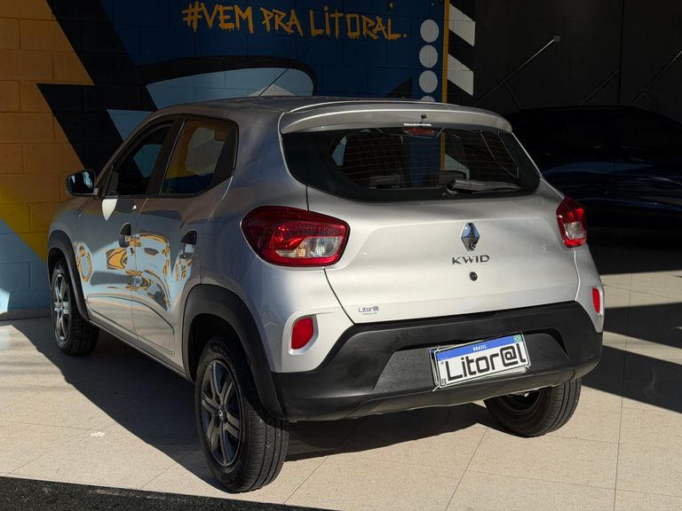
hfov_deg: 39.7
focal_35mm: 48
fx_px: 946
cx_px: 341
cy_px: 256
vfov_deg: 30.3
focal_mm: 6.76
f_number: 1.78
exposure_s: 1/20408
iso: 64
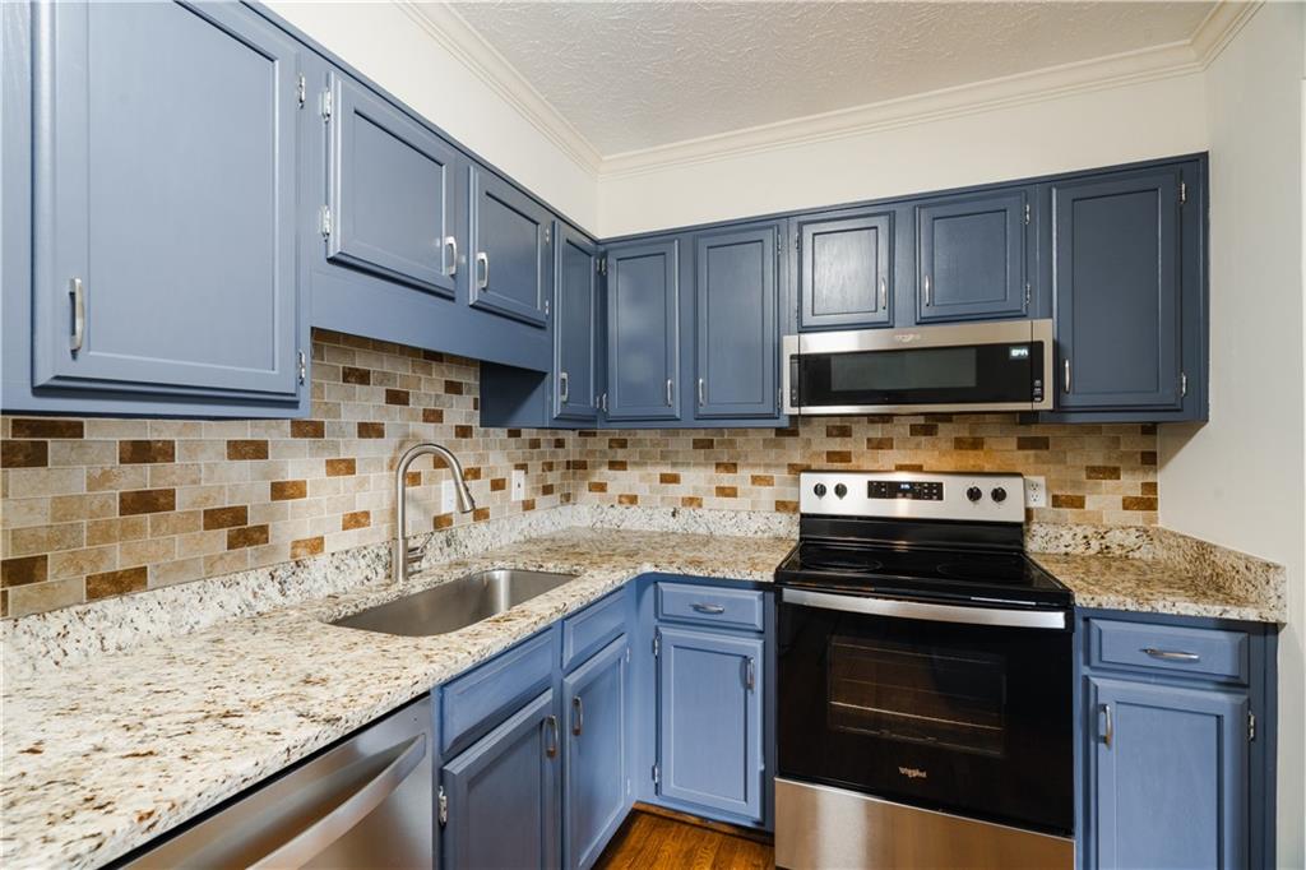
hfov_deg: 96.8
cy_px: 435
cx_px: 653
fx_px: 580
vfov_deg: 73.7
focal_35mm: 16
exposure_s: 1/6
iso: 800
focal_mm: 16
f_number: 9
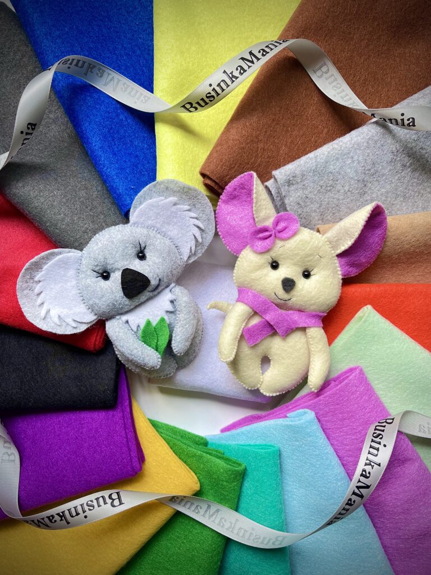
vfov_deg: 67.3
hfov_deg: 53.1
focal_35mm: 26
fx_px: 432
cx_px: 216
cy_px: 288
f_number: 1.6
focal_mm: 5.1
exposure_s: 1/121
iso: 100
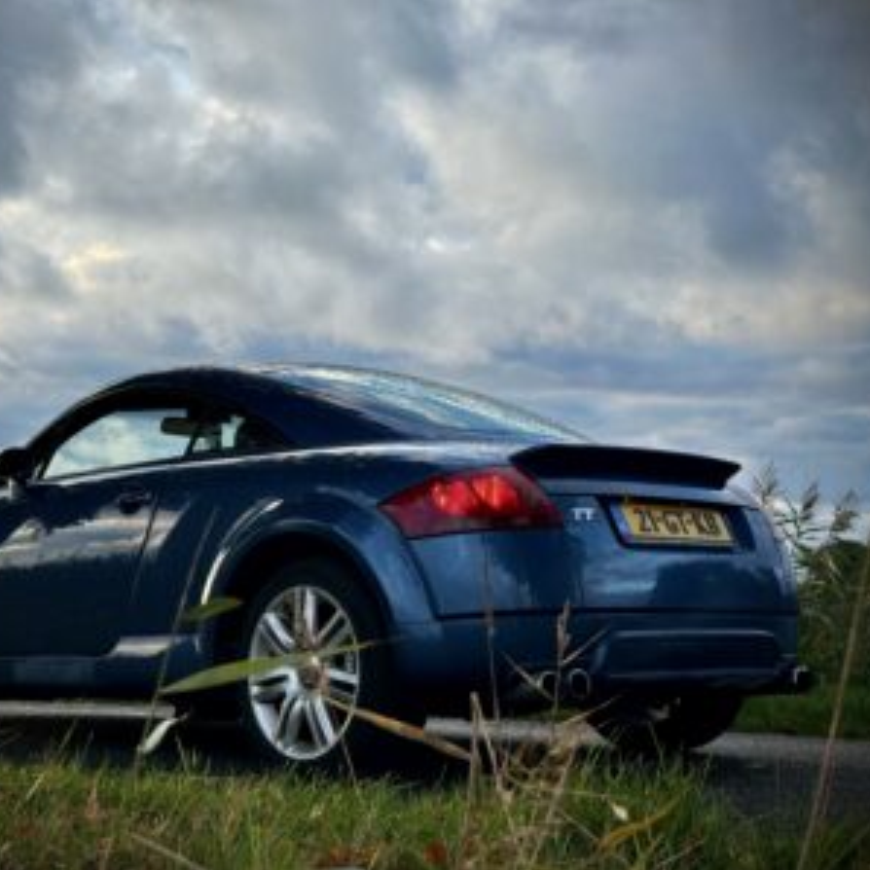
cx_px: 353
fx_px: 1621
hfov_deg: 30.0
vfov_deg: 30.0
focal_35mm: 57
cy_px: 435
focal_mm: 6.86
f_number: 1.78
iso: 64
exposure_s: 1/971
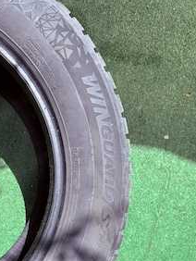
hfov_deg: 41.1
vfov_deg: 52.4
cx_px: 60
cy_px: 183
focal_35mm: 34
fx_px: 256
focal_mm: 6.76
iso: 80
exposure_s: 1/2232
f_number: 1.78
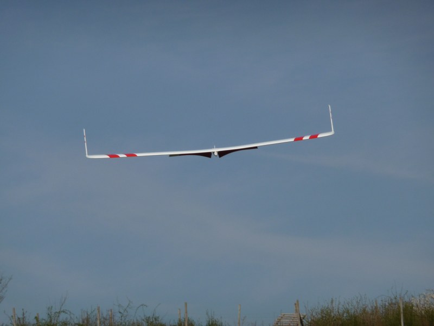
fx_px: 3511
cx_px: 217
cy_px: 163
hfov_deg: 7.1
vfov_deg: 5.3
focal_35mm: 280
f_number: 4.9
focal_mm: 47
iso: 100
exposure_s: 1/1300
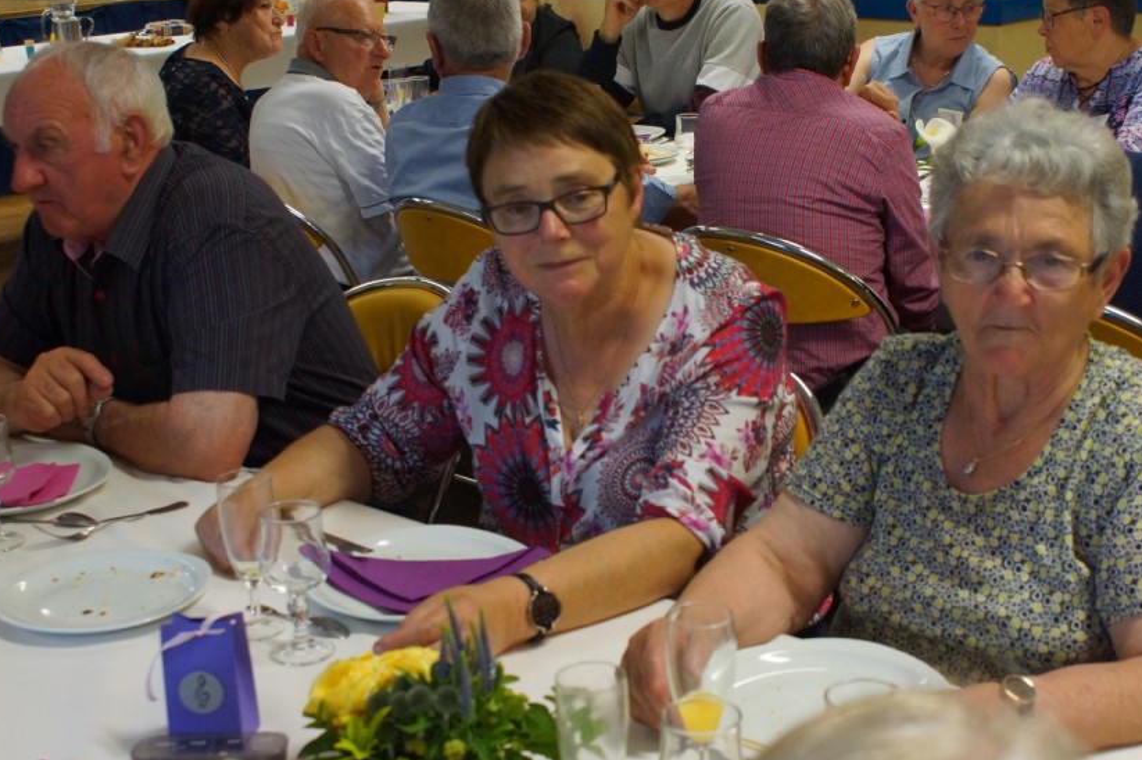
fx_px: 1776
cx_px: 649
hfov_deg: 35.6
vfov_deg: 24.2
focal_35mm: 56
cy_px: 391
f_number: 5
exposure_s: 1/50
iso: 1600
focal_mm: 30
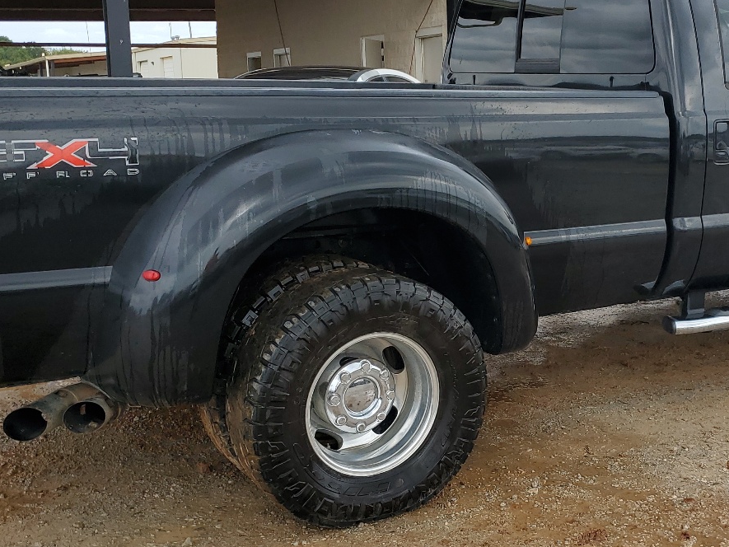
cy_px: 257
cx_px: 486
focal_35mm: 47
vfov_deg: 30.9
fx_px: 990
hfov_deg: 39.9
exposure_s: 1/1250
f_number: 1.5
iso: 50
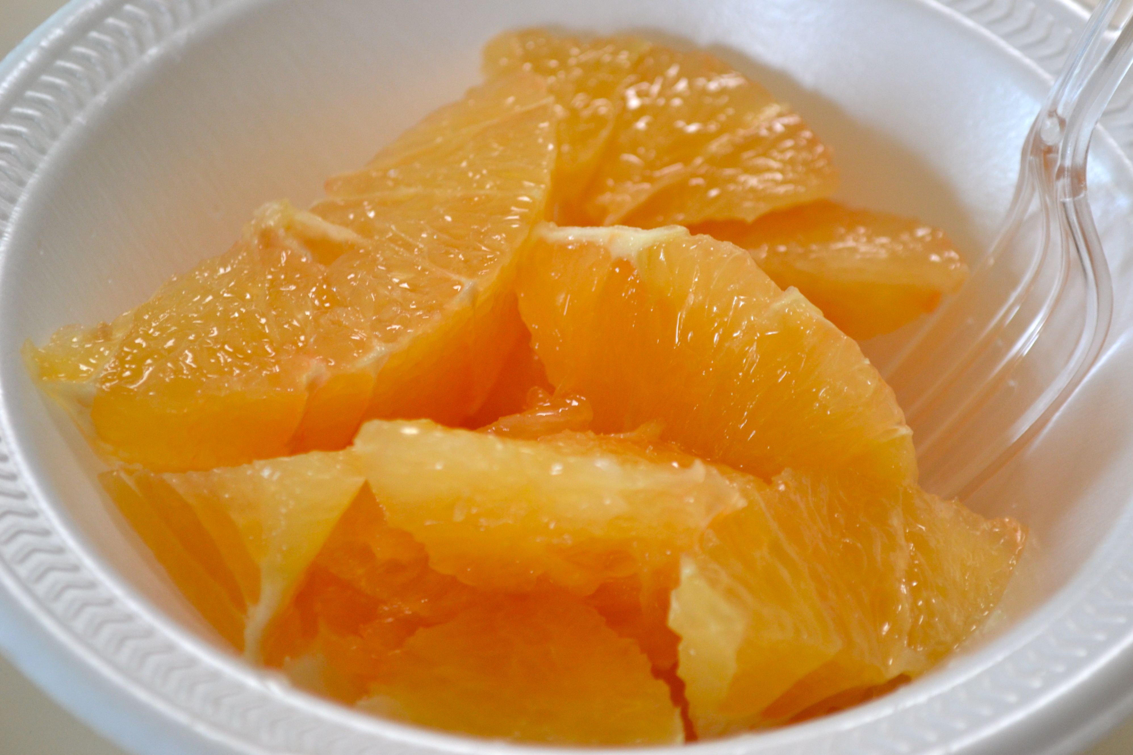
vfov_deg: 16.6
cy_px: 378
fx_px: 2596
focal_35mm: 82
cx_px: 566
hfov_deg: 24.6
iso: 400
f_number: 5.6
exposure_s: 1/80
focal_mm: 55
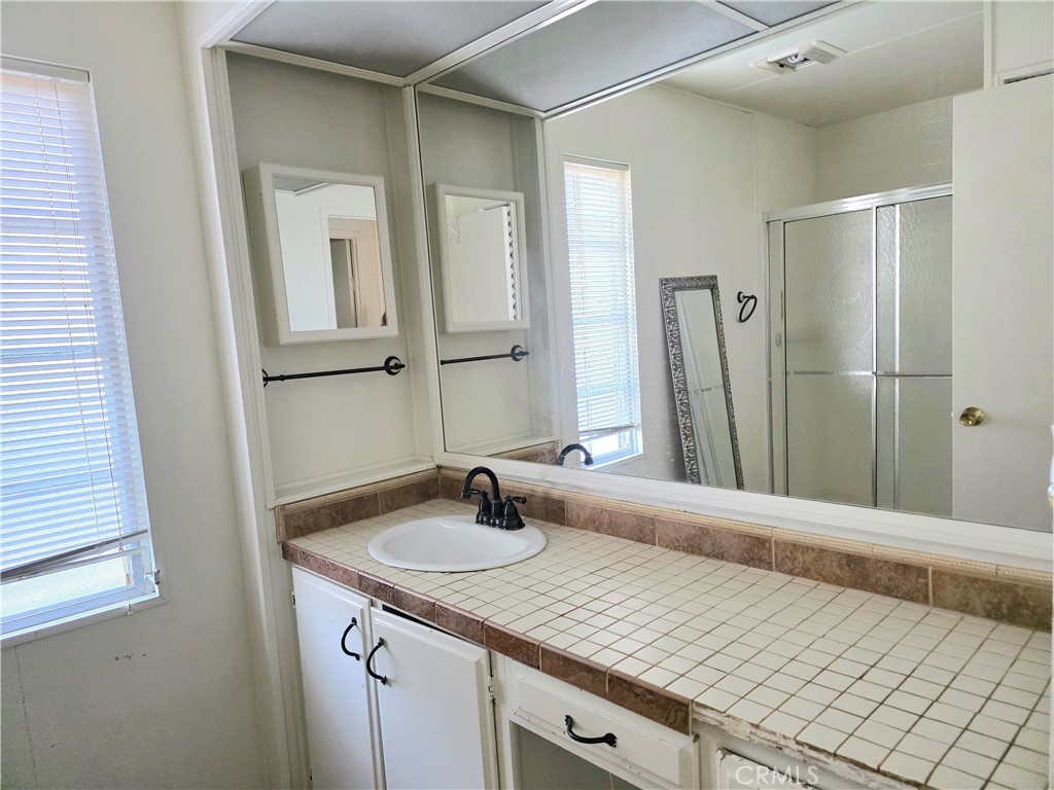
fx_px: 700
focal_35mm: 23
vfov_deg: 58.9
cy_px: 395
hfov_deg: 73.9
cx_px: 527
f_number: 1.7
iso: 800
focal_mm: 6.3
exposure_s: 1/120
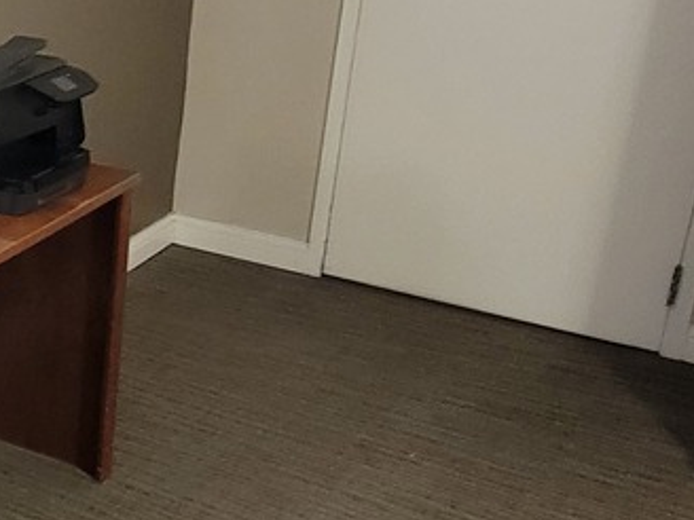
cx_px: -284
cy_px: 186
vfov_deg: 25.6
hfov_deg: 26.6
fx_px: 1143
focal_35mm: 57
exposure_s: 1/24
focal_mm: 2.2
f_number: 2.2
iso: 640
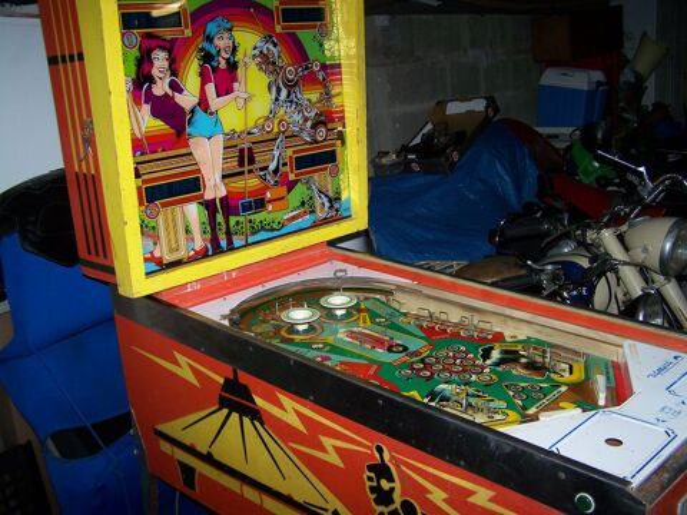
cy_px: 258
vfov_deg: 37.7
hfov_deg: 49.0
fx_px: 754
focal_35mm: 38
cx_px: 344
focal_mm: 6.3
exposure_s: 1/60
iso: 80
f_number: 2.8
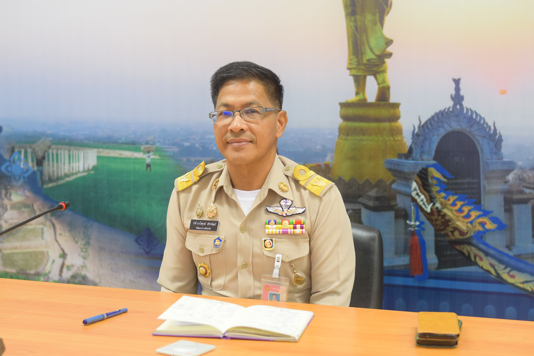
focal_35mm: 75
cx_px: 267
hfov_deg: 27.0
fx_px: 1113
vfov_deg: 18.2
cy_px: 178
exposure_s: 1/100
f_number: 2.8
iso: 800
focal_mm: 50
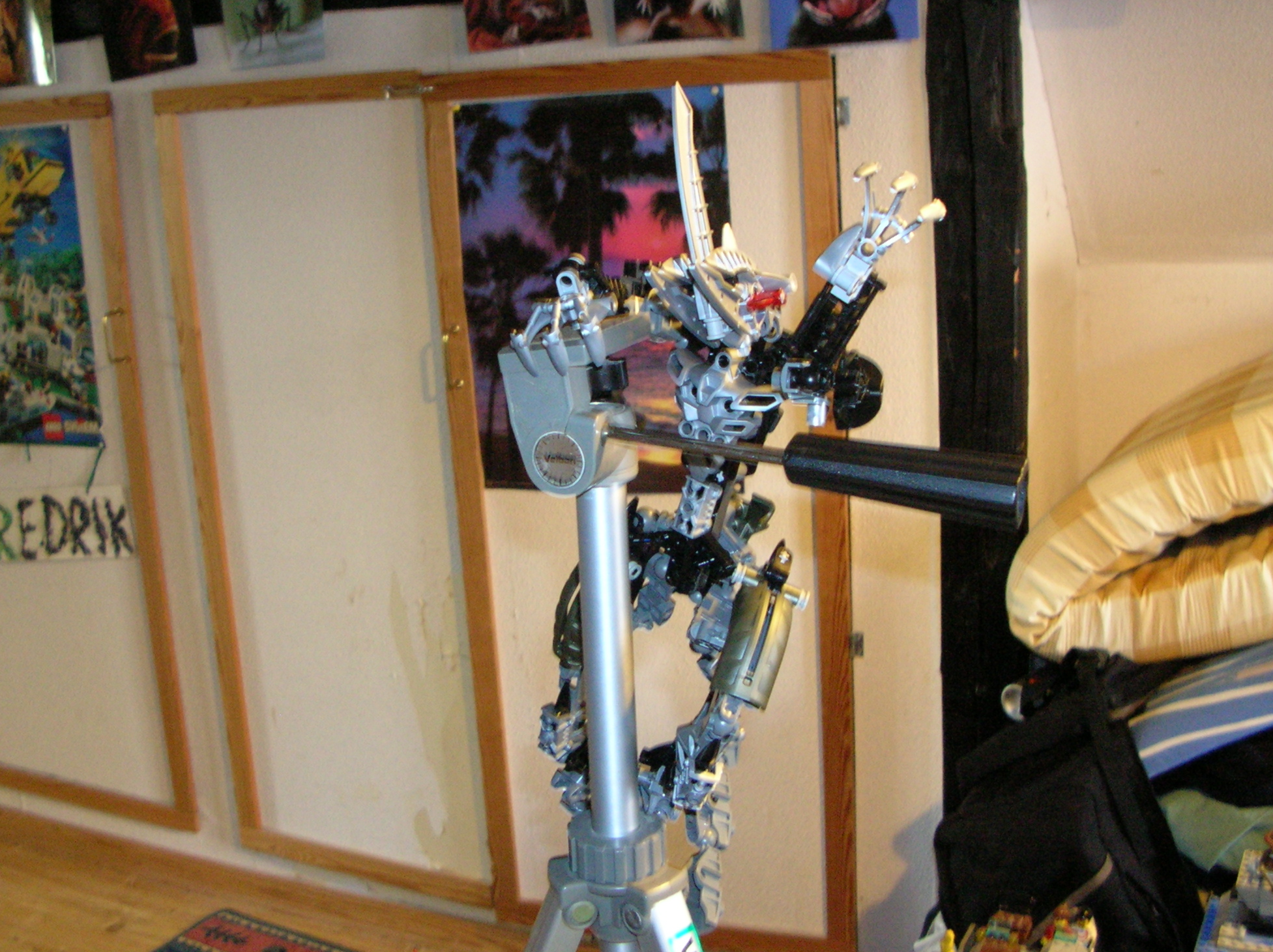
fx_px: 1506
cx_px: 641
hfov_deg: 45.8
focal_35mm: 41
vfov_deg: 35.0
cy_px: 416
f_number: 2.8
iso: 200
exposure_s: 1/3.9
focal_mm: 5.8
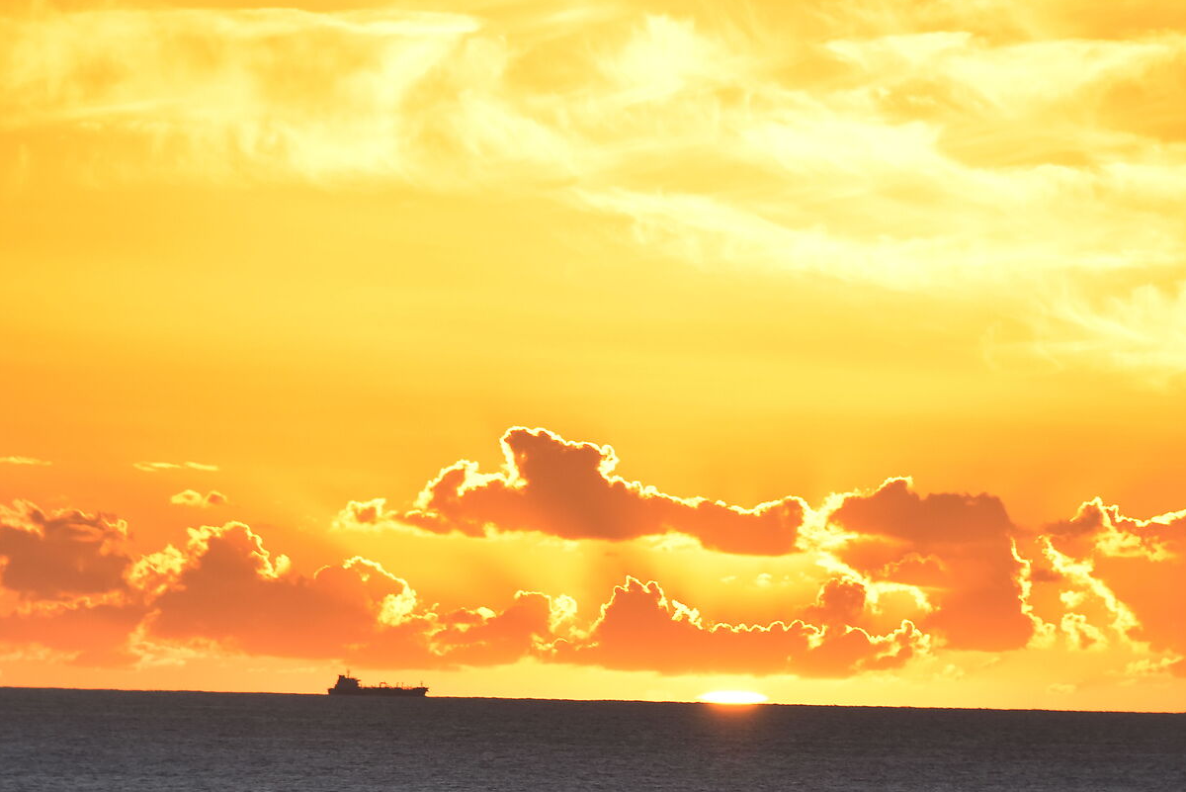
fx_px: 19773
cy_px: 731
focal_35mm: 600
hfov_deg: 3.4
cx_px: 741
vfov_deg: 2.3
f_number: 8
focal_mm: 300
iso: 640
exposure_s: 1/500
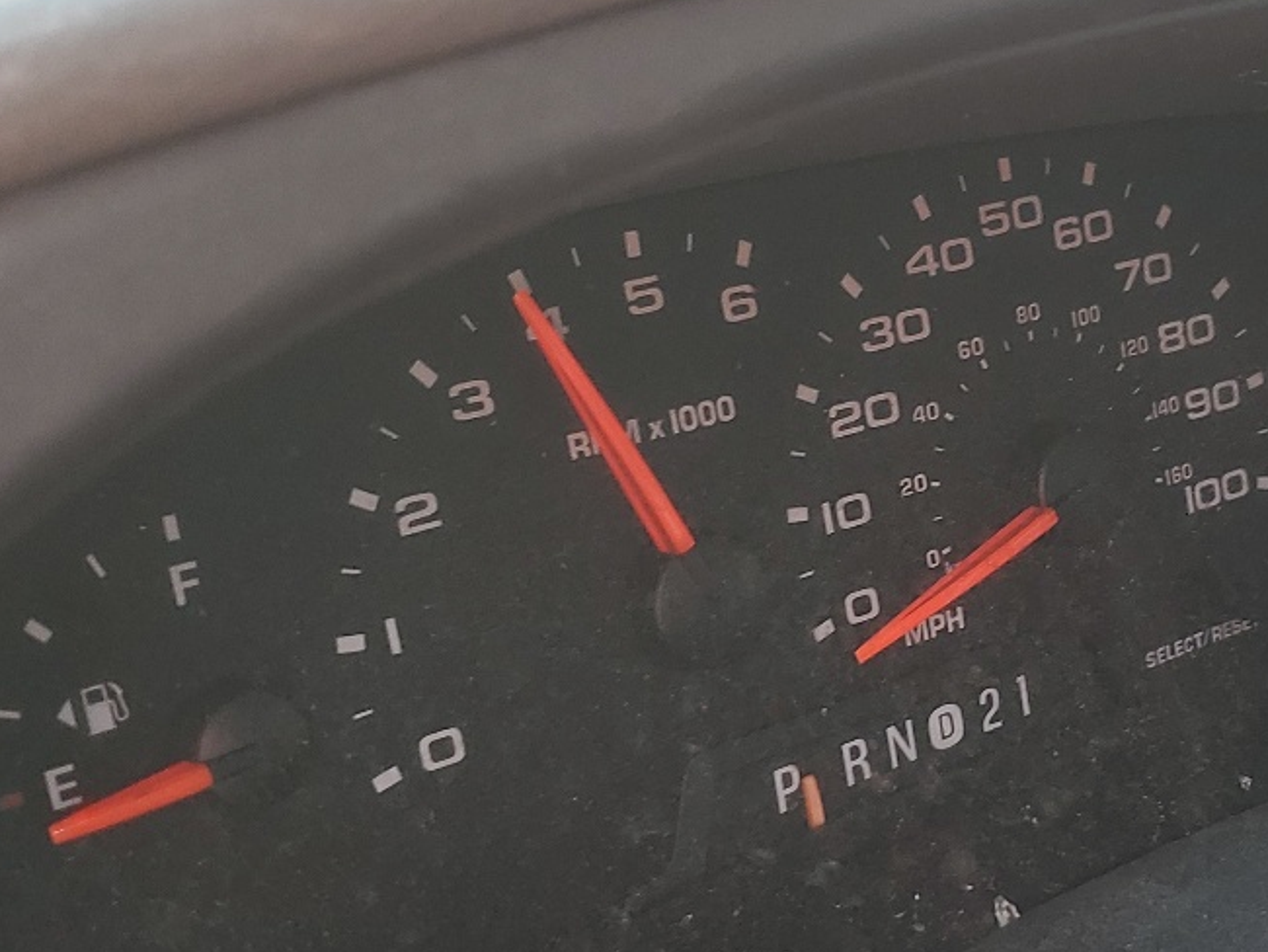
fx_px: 2345
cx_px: 1012
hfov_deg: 29.6
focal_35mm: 64
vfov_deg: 22.9
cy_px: 603
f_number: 1.5
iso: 50
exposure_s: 1/133
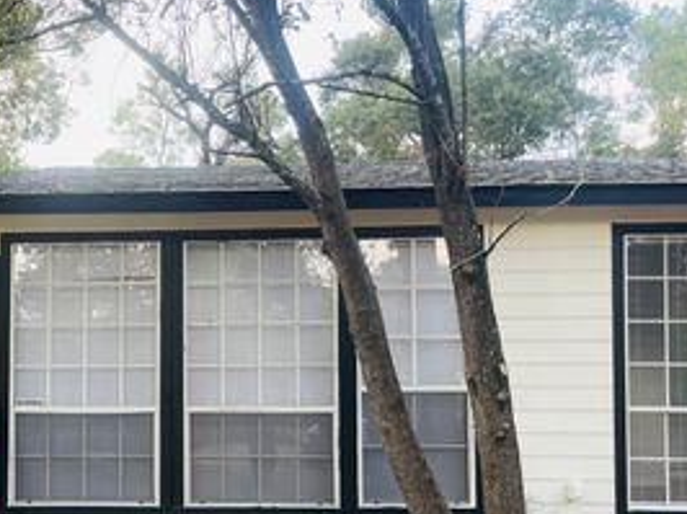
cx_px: 119
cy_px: 360
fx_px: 932
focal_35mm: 47
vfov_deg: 30.5
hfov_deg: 38.6
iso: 50
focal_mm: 5.1
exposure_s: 1/121
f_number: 1.6
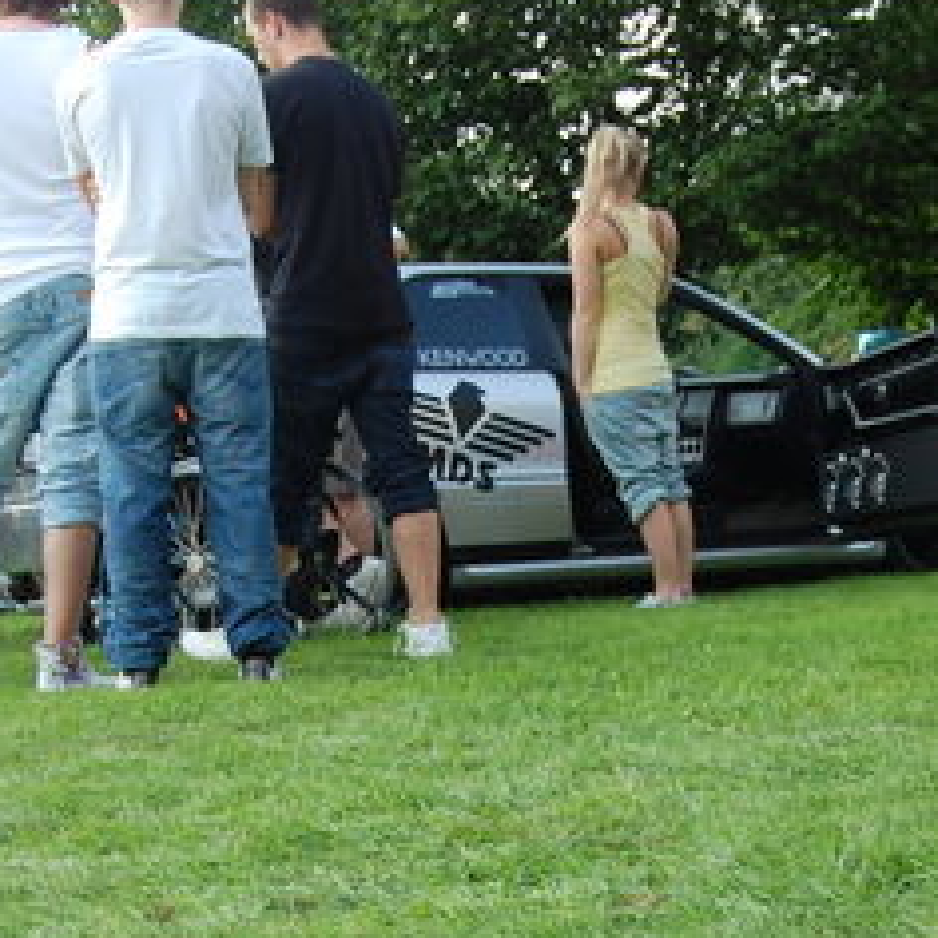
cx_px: 556
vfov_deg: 19.0
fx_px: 2759
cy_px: 819
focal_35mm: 90
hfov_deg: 19.3
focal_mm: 26
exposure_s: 1/160
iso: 200
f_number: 6.3
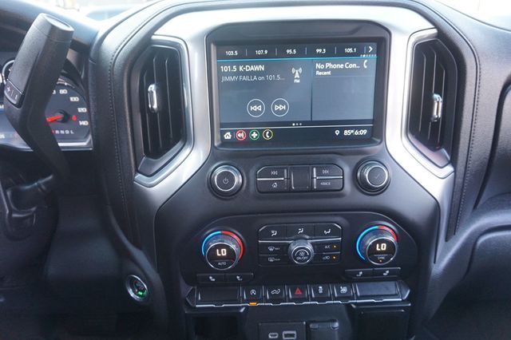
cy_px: 170
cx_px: 256
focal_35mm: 24
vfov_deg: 53.1
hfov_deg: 73.8
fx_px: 340
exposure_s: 1/60
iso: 640
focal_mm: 16
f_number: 4
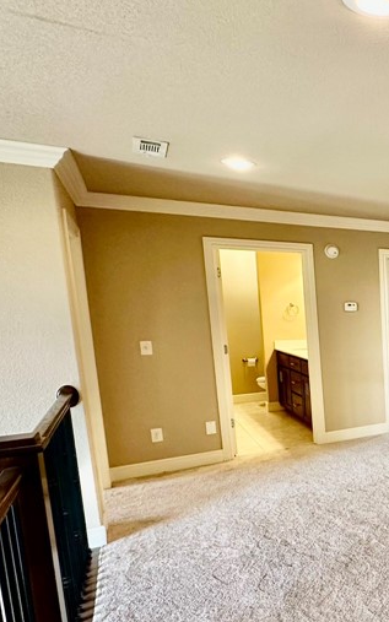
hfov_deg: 29.4
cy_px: 369
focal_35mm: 30
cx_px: 555
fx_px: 509
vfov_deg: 62.4
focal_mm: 2.22
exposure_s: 1/60
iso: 200
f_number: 2.2
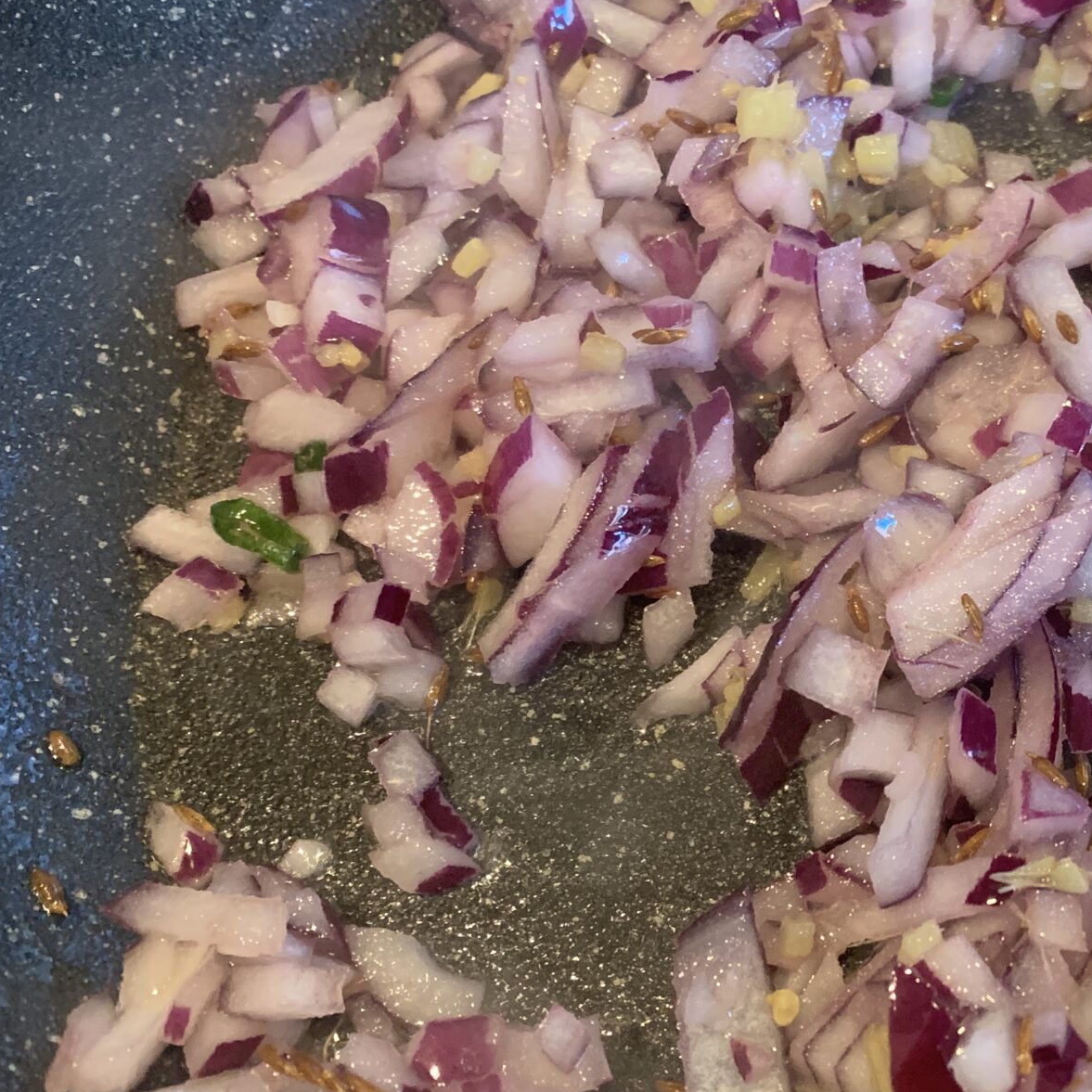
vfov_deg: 34.0
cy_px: 560
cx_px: 1075
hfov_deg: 31.6
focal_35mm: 50
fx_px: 1785
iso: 320
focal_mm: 4.25
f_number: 1.8
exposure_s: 1/50
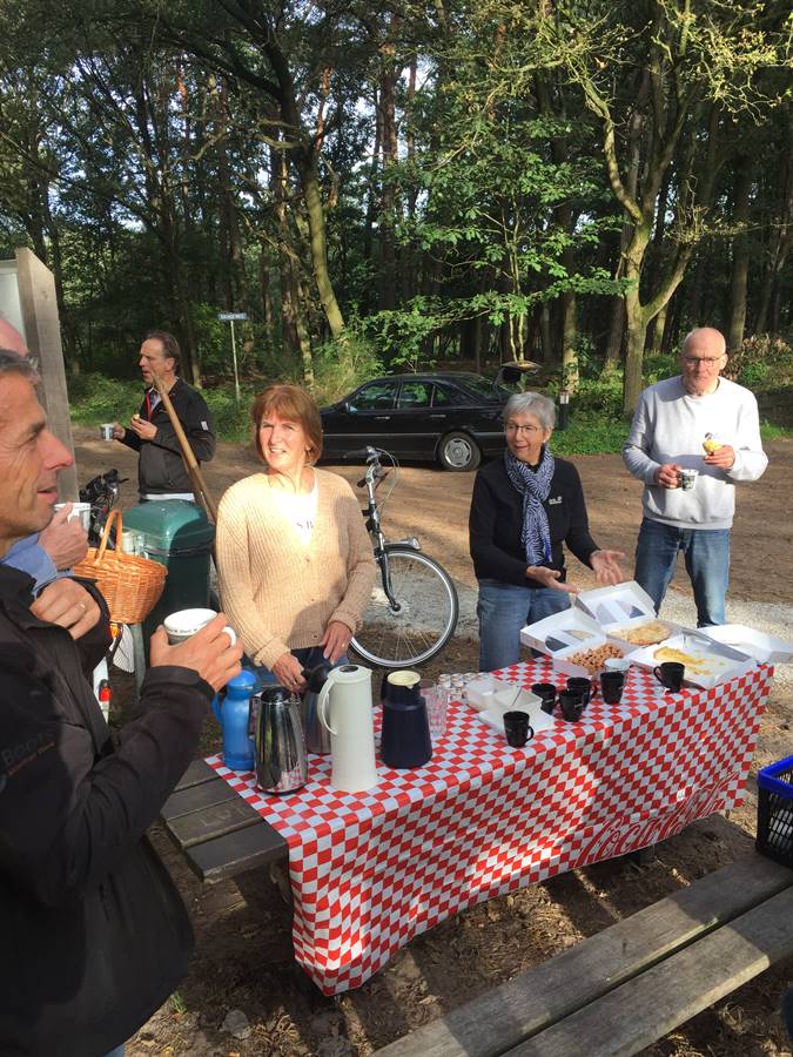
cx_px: 396
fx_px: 886
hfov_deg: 48.2
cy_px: 528
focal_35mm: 29
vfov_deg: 61.7
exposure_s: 1/258
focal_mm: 4.15
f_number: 2.2
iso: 32
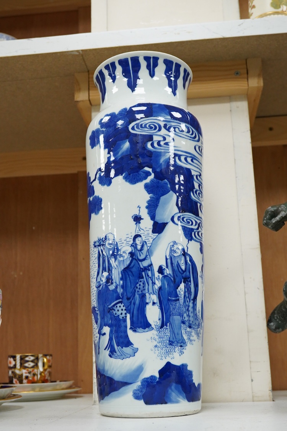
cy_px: 216
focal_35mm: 45
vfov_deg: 43.6
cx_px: 144
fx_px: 538
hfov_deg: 29.9
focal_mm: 30
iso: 2500
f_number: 10
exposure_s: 1/160
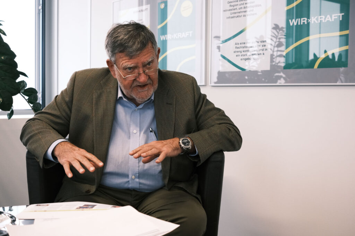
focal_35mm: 41
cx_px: 178
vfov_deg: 32.6
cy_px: 118
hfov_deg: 47.4
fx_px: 404
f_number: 3.2
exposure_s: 1/180
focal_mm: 27
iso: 1600
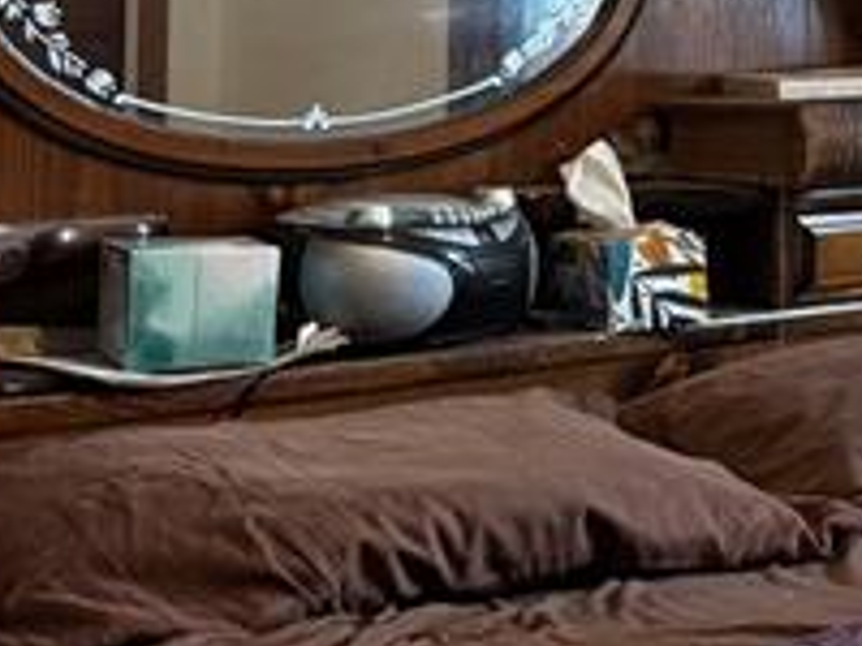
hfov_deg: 14.1
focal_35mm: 123
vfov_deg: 11.9
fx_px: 3063
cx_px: 1586
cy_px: -34
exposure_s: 1/60
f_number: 1.78
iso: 320
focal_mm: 6.76
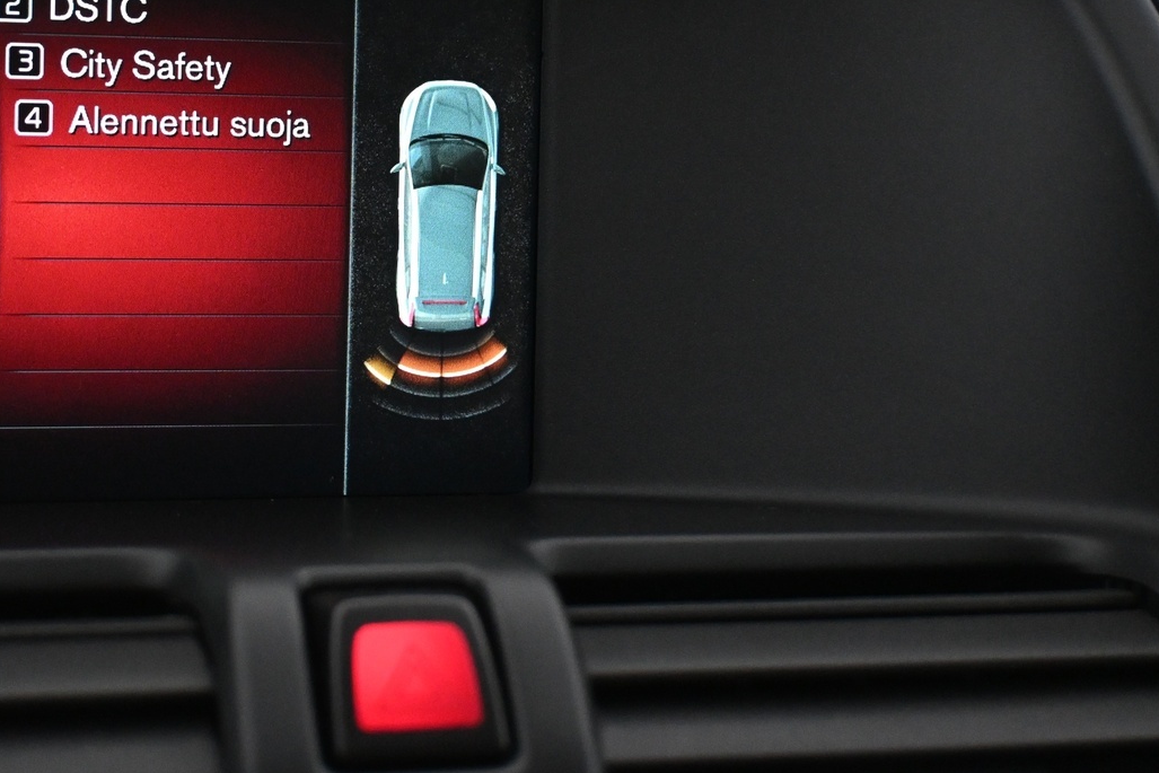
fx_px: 2286
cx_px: 352
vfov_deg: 19.1
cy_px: 193
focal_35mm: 71
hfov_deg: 28.2
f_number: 4.8
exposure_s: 1/50
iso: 3600
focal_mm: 30
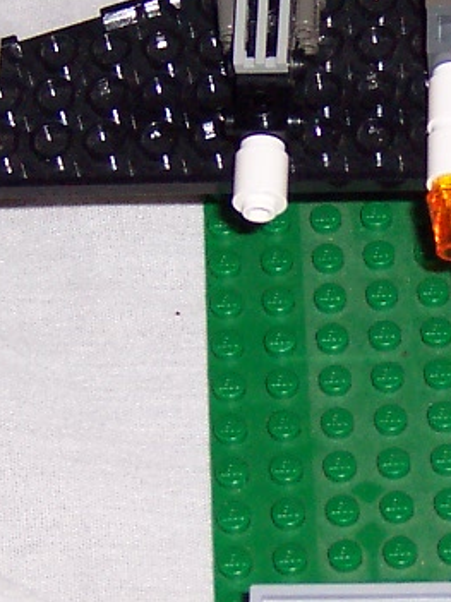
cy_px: 321
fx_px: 3981
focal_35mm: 229
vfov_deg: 8.6
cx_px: 544
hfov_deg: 6.4
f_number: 3.4
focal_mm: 10.4
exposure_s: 1/60
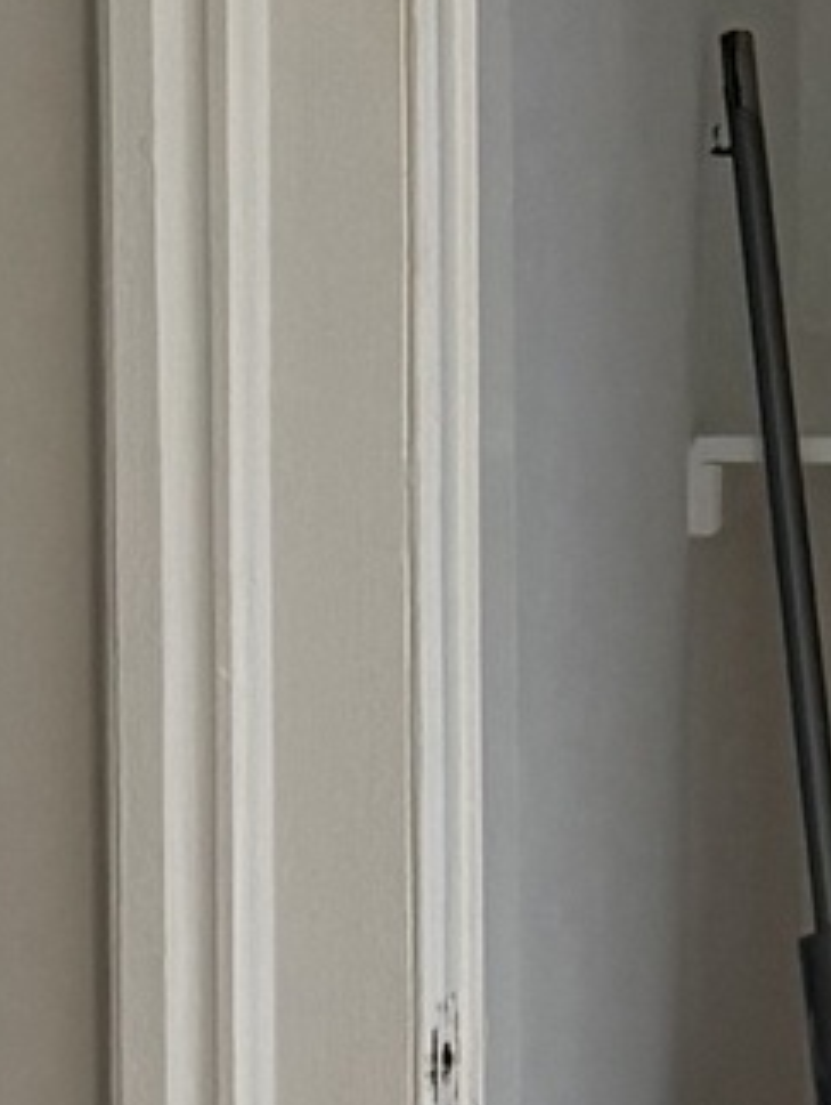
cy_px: 582
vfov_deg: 11.5
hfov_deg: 8.7
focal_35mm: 171
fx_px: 5463
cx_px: 557
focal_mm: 6.76
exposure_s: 1/60
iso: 500
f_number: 1.78
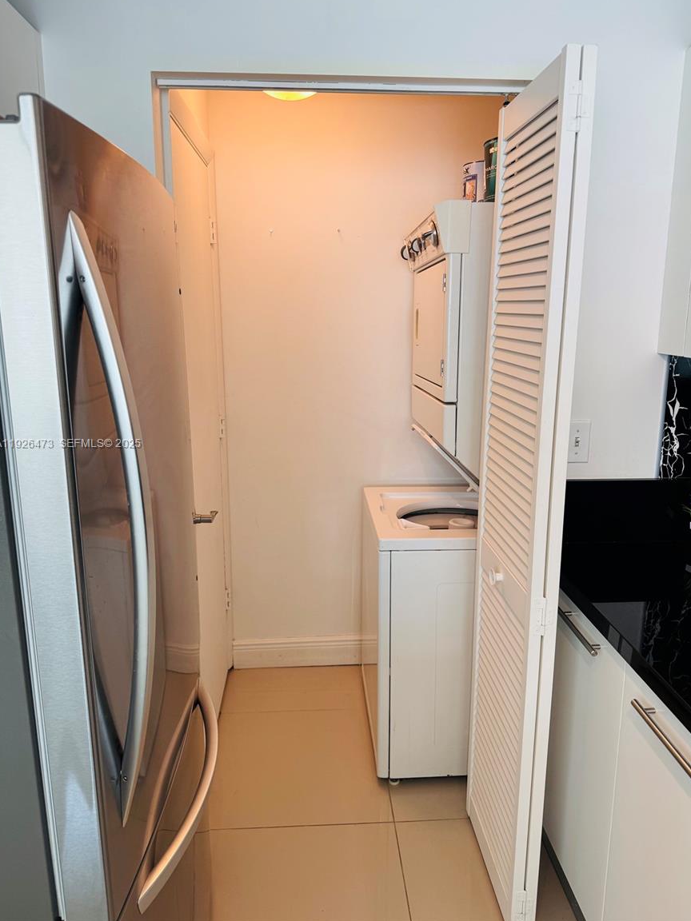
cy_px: 445
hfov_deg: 54.9
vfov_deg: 69.4
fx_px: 665
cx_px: 353
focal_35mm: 25
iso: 100
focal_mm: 6.76
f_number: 1.78
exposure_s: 1/120
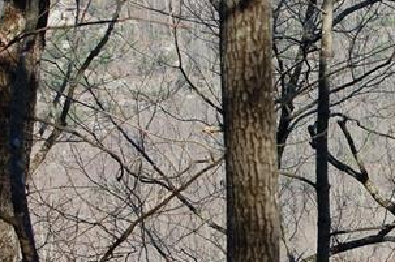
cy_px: 107
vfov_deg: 7.9
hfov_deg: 11.7
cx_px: 400
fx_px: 1907
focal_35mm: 174
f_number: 7.1
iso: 200
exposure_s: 1/200
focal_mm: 55
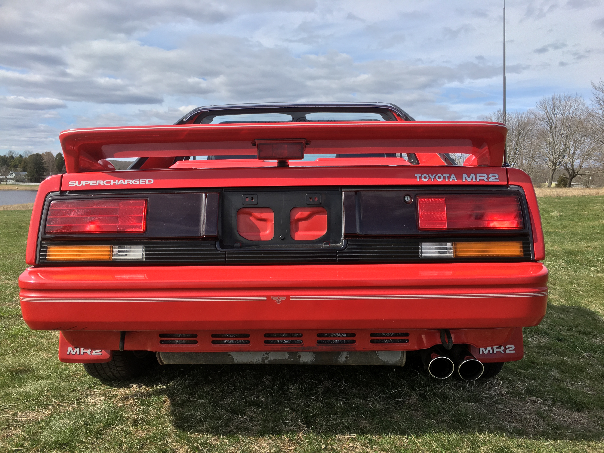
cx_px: 302
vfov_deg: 48.2
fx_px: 506
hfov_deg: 61.7
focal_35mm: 29
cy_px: 226
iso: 25
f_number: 2.2
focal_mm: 4.15
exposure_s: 1/1538
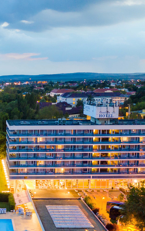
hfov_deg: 21.7
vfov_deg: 36.2
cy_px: 137
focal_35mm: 56
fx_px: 354
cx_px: -21
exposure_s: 1/2
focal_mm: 10.26
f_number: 2.8
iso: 400
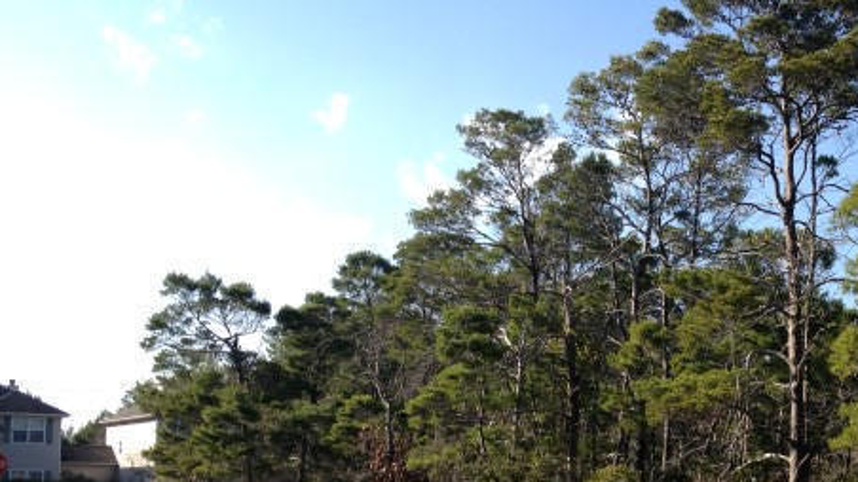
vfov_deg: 21.7
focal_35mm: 54
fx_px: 1228
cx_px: 575
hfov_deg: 38.1
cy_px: 440
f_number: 2.4
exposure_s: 1/920
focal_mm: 4.28
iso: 50
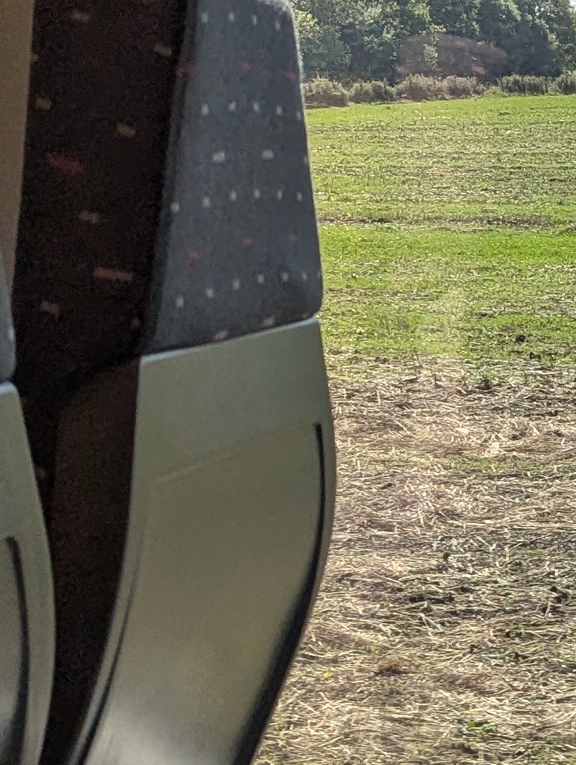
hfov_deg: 13.0
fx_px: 2325
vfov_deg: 18.7
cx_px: 989
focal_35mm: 105
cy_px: 405
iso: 46
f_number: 1.85
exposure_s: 1/1397
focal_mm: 6.81
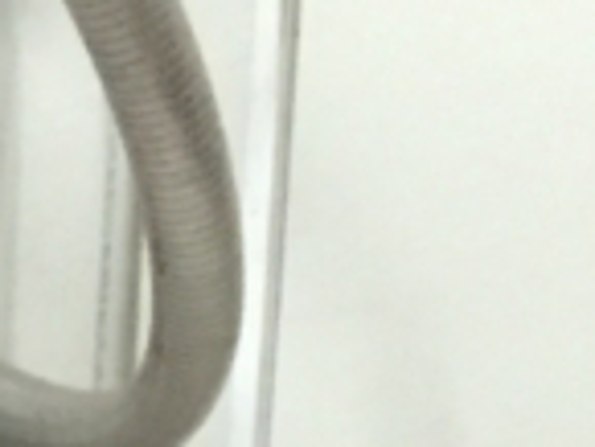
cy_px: 1952
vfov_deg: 5.8
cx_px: -864
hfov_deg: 8.7
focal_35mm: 206
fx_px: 3544
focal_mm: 4.15
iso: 250
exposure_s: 1/17
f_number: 2.2
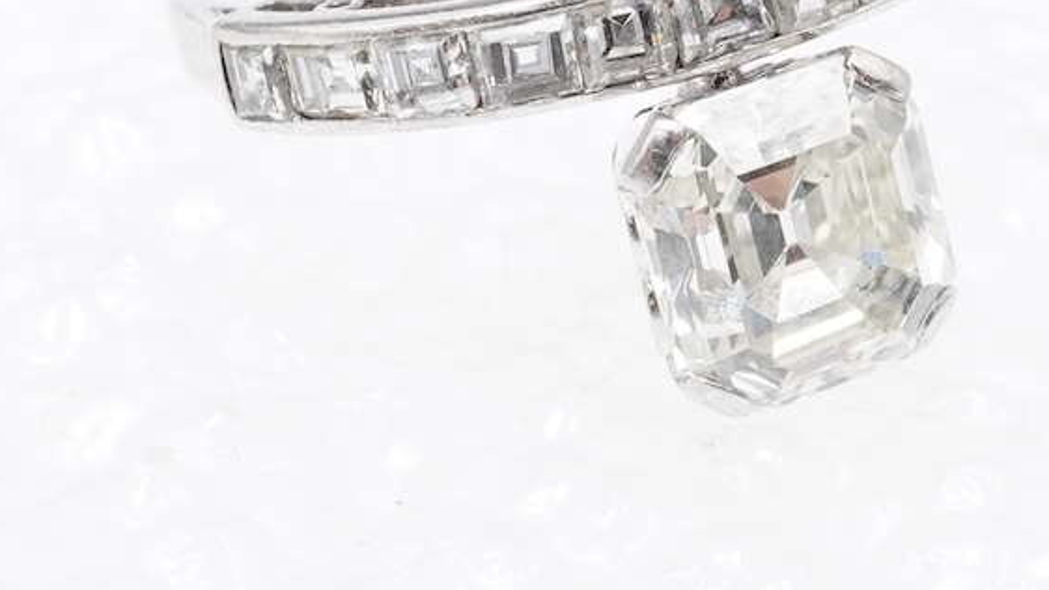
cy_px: -91
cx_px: 759
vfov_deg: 8.0
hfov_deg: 14.2
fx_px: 4200
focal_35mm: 151
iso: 500
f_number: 16
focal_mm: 30
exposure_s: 1/125
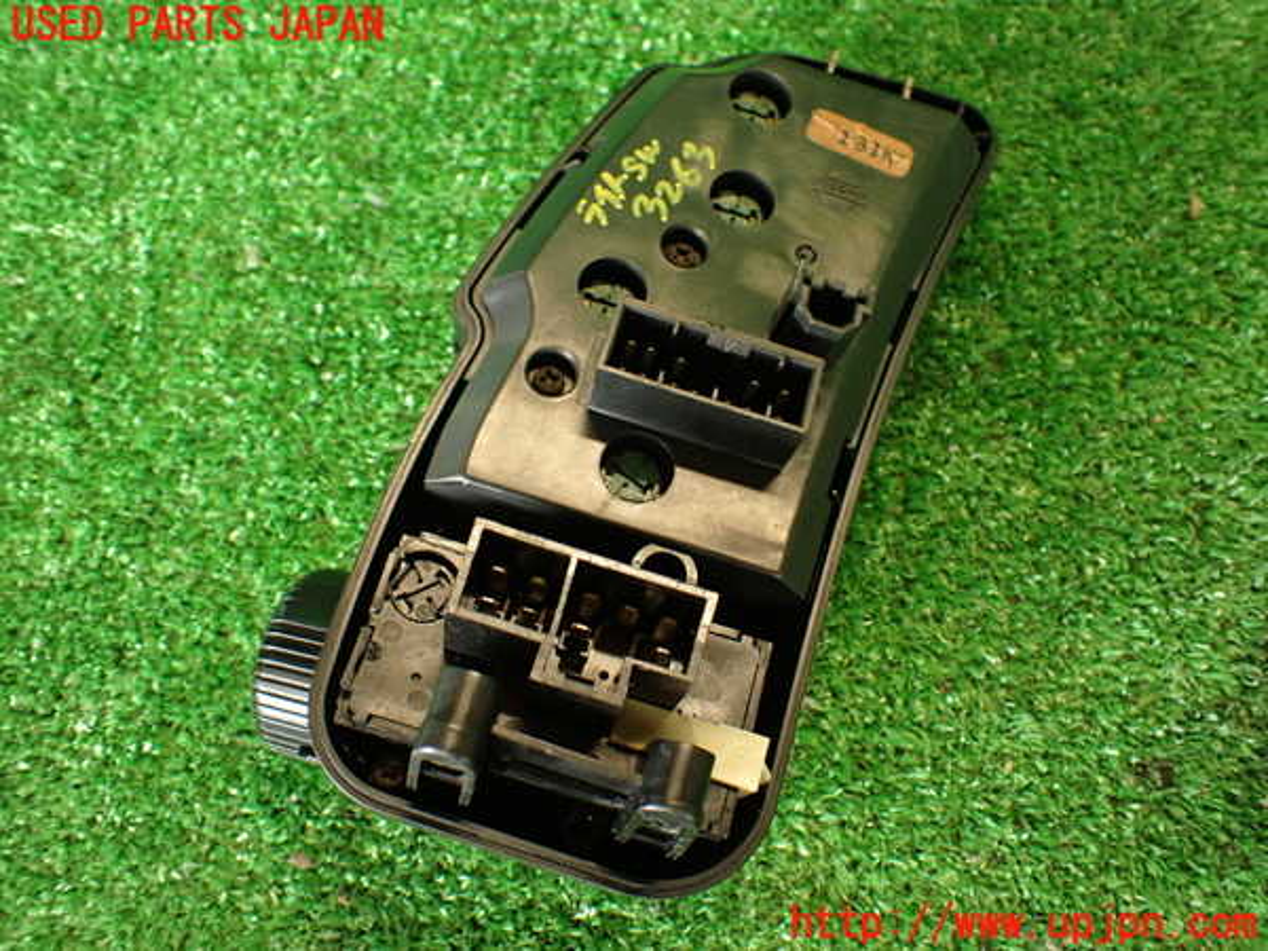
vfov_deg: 44.2
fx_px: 1172
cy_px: 476
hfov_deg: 56.8
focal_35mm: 32
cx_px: 634
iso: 250
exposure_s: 1/30
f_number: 2.4
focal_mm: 5.79
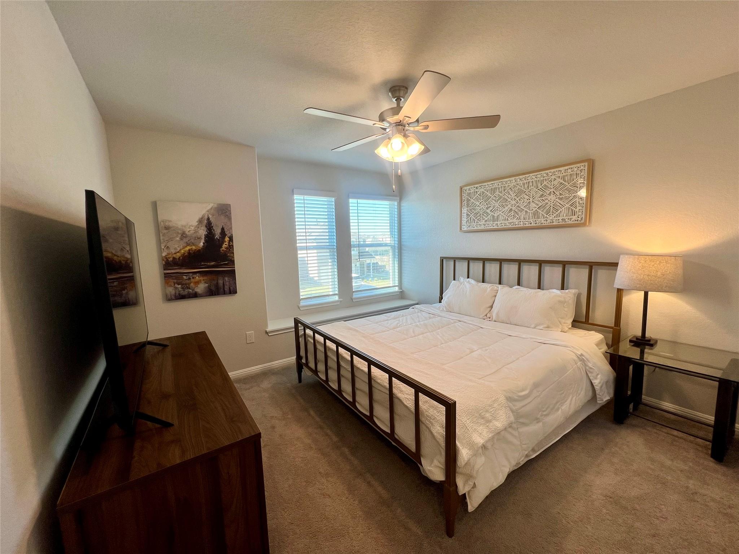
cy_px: 277
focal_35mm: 13
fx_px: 278
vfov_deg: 89.9
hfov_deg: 106.2
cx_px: 370
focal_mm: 1.57
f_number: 1.8
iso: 40
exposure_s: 1/120
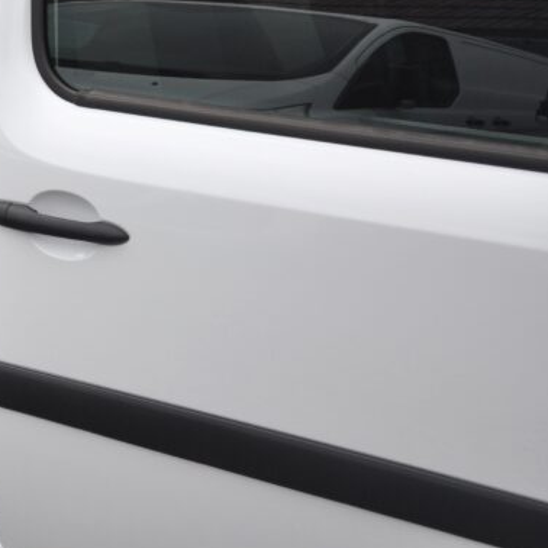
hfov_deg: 18.9
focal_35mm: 86
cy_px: 65
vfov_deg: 19.8
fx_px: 1543
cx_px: -138
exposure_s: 1/125
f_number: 5.6
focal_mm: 25
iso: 400
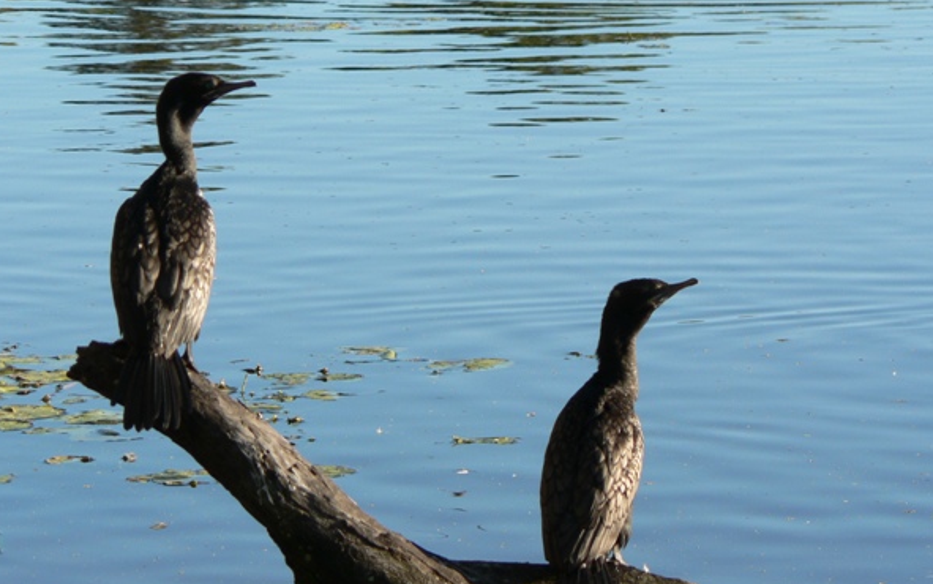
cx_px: 433
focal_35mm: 306
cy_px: 289
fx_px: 7784
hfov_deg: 6.9
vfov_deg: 4.3
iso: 80
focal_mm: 42.6
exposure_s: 1/250
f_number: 4
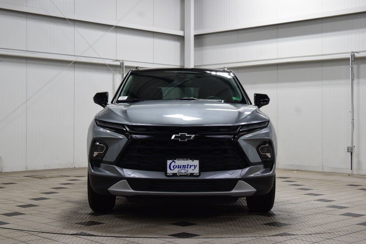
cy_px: 122
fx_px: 610
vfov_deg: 22.6
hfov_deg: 33.4
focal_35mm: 60
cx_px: 183
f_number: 7.1
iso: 1600
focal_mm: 40
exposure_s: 1/60
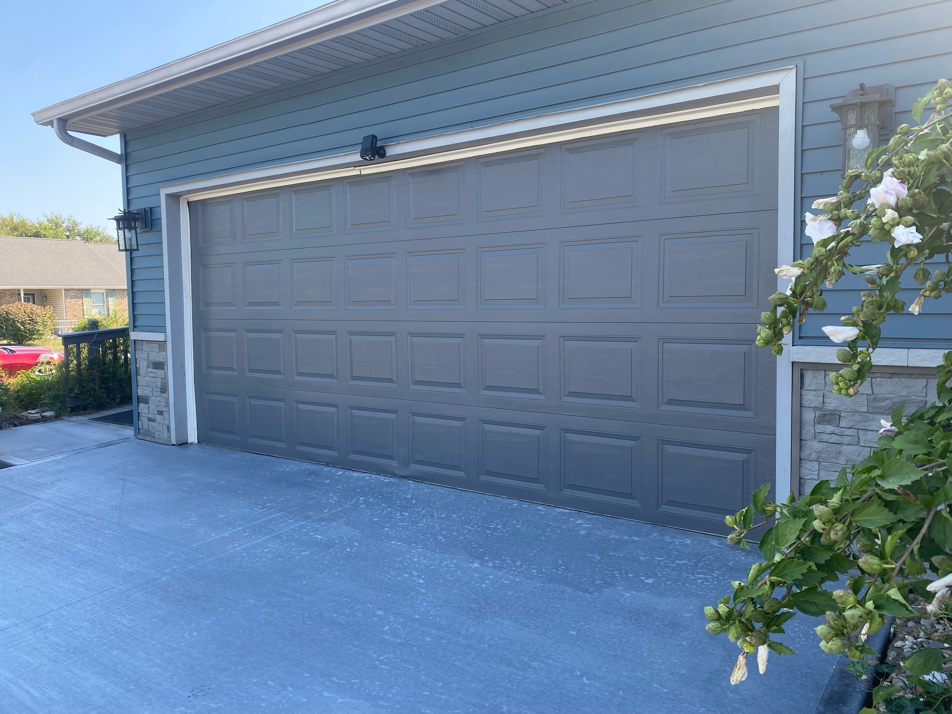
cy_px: 357
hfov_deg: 67.3
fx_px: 715
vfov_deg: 53.1
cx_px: 476
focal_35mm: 26
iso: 32
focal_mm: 4.25
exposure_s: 1/407
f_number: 1.8
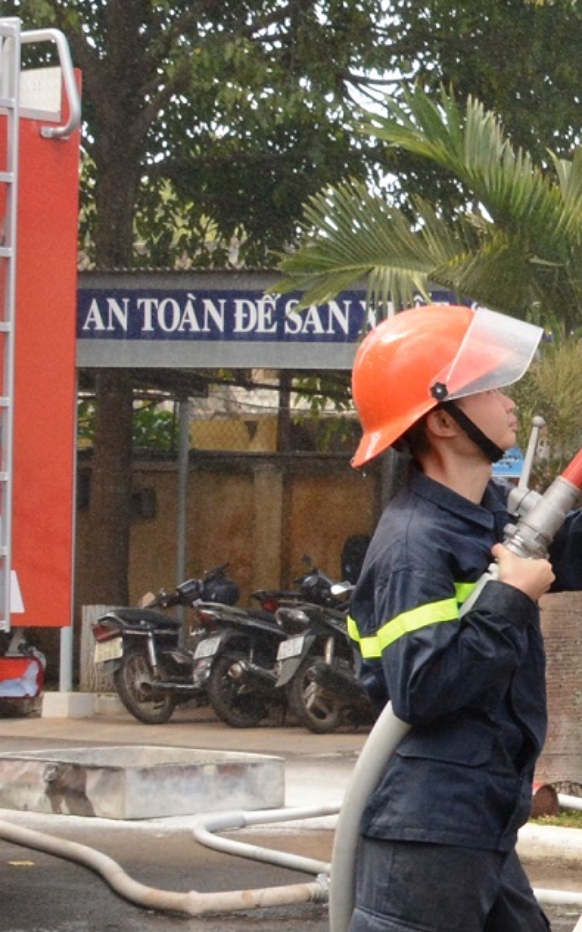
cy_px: 687
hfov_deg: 9.1
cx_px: 1457
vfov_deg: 16.2
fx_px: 3249
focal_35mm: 128
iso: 1000
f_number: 9
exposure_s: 1/320
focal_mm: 21
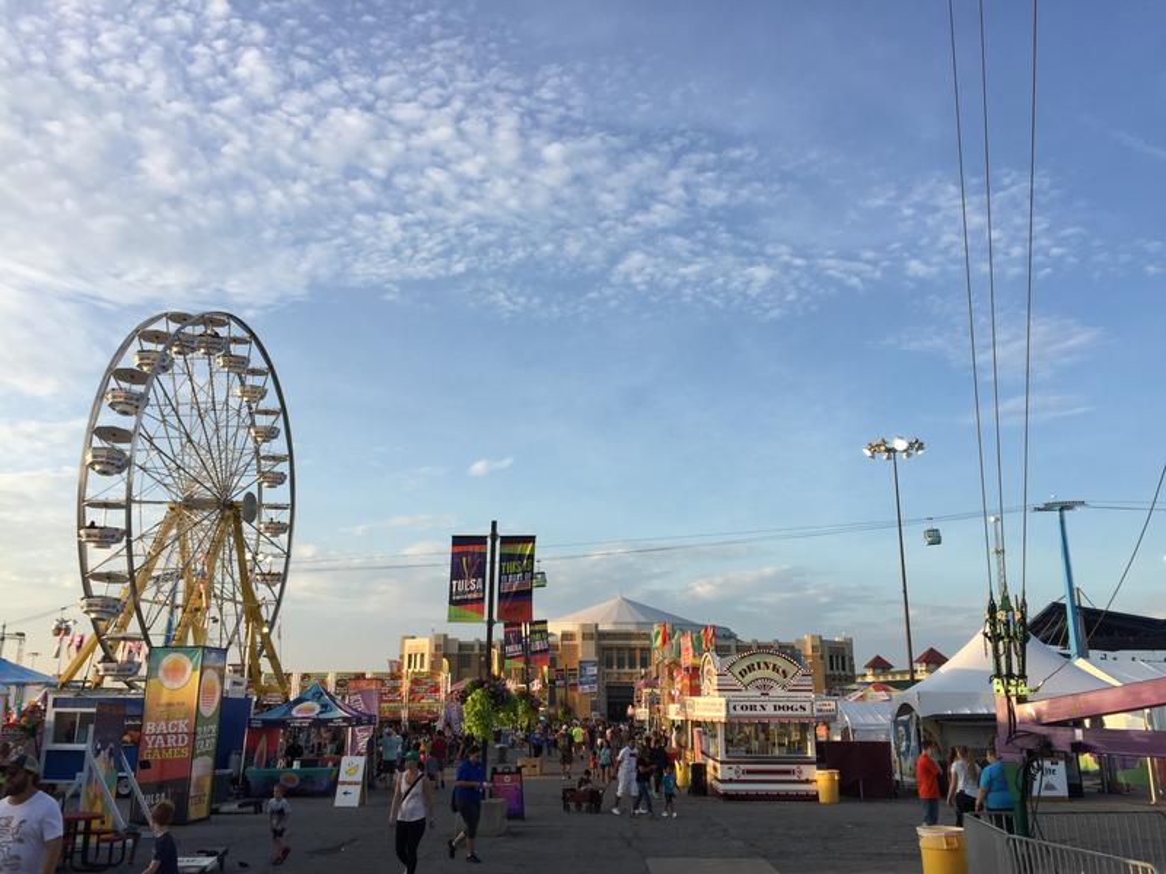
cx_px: 583
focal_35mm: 29
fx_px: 977
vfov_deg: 48.2
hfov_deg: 61.7
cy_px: 437
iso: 32
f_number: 2.2
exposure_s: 1/670
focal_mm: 4.15
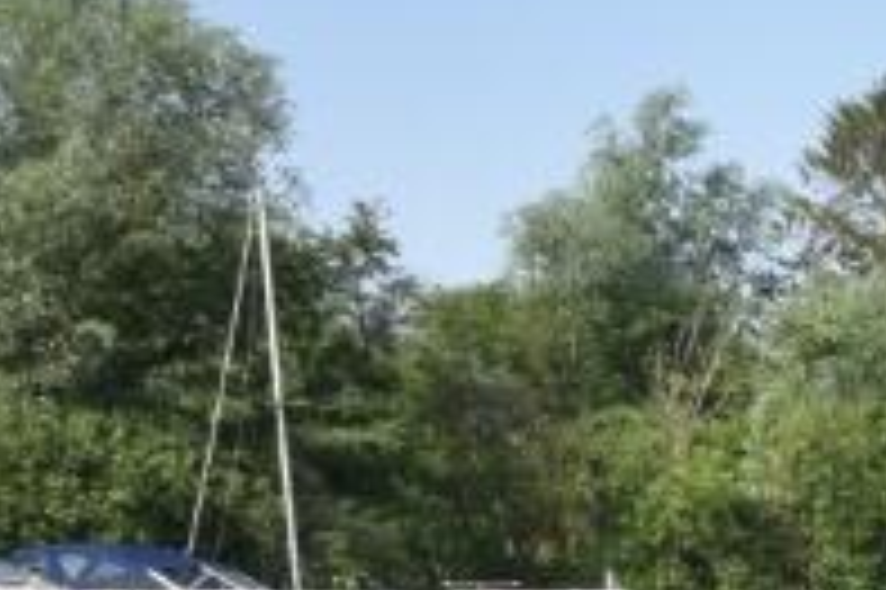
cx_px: 2055
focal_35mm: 109
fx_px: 2680
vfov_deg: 11.5
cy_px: 1124
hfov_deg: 13.9
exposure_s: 1/250
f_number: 8
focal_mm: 14
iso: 200
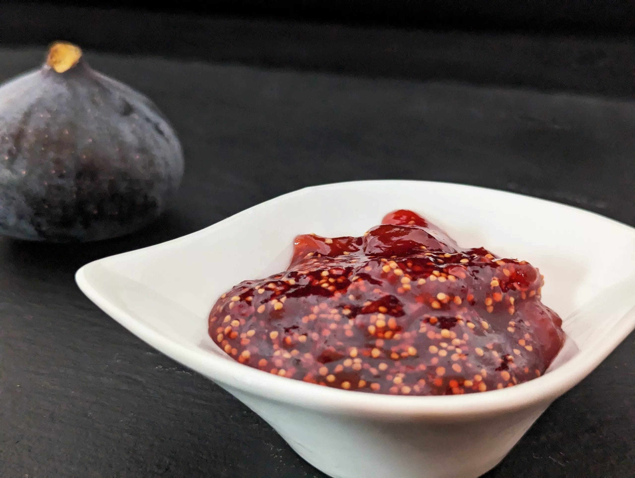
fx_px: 882
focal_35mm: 48
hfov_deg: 39.6
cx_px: 318
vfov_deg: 30.3
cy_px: 239
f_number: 1.85
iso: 851
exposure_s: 1/27.2
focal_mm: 6.81
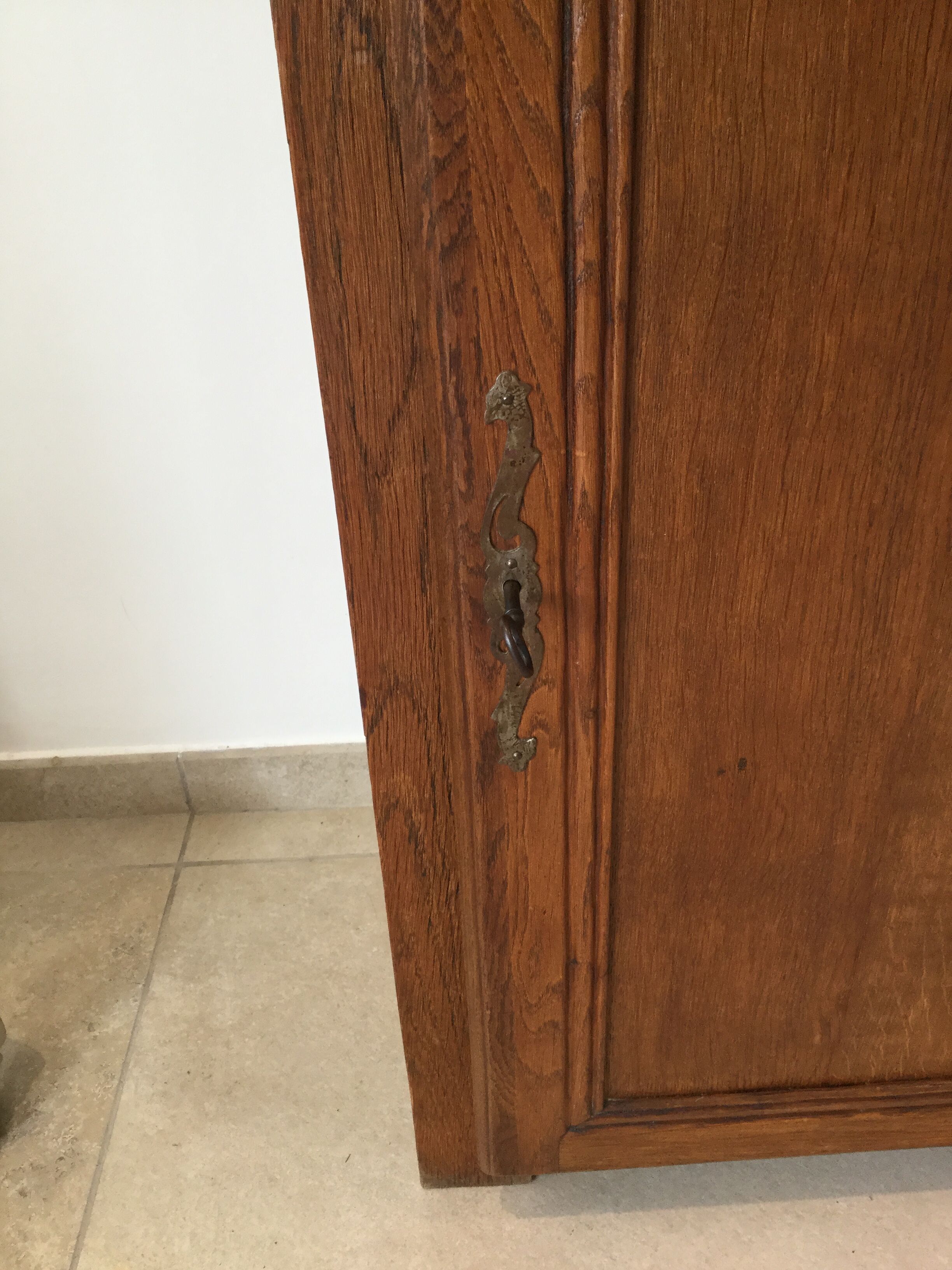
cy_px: 635
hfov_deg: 45.4
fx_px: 1137
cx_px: 476
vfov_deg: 58.4
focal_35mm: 31
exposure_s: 1/33
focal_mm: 3.3
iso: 64
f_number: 2.4
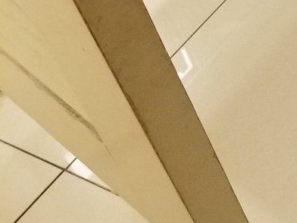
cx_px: 604
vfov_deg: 12.9
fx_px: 909
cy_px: -152
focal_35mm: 106
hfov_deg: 14.9
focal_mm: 4.25
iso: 160
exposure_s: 1/40
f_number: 1.7
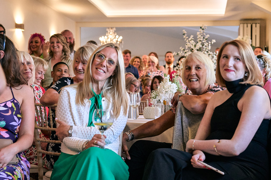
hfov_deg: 28.1
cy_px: 104
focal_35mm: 72
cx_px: 135
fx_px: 542
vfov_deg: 18.9
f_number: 4
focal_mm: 55
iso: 4000
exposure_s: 1/160
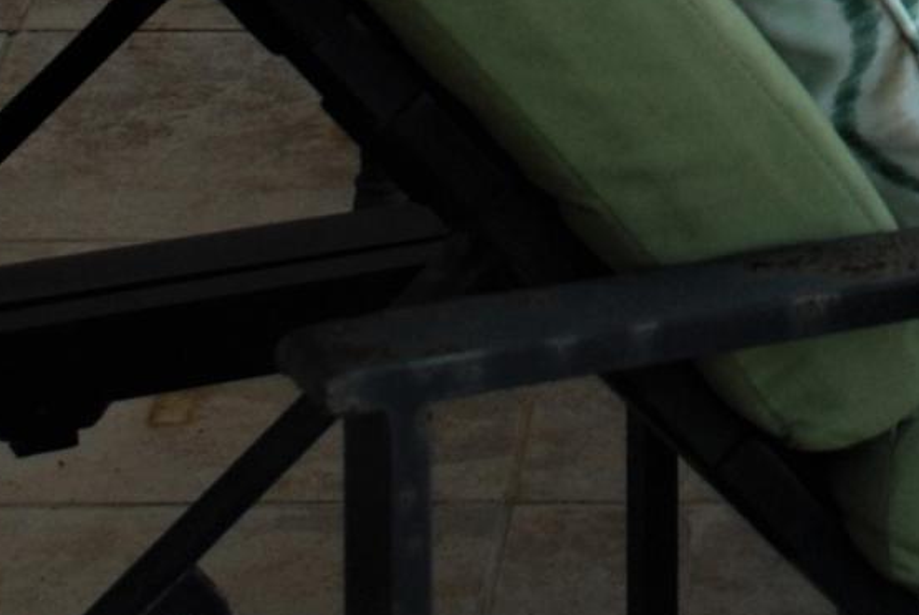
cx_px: 1293
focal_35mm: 211
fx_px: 5390
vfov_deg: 6.3
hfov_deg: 9.5
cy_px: -799
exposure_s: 1/125
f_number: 5.6
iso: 100
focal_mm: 26
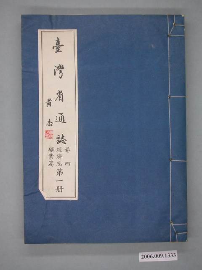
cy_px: 135
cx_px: 101
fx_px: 412
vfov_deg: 36.2
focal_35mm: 53
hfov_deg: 27.5
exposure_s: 1/63
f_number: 2.9
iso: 100
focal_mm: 11.1
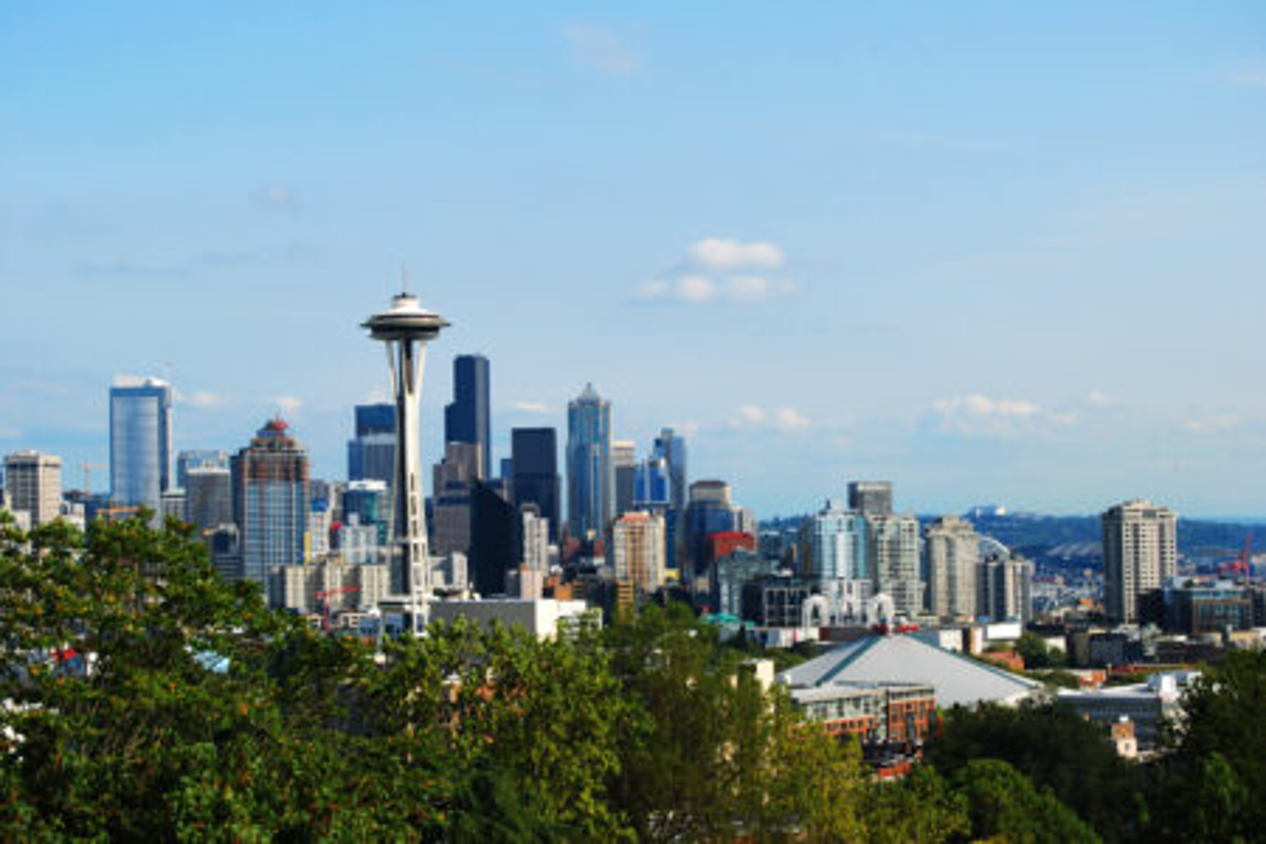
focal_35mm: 82
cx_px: 633
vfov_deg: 16.6
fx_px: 2901
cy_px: 422
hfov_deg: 24.6
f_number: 10
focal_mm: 55
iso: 200
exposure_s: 1/400
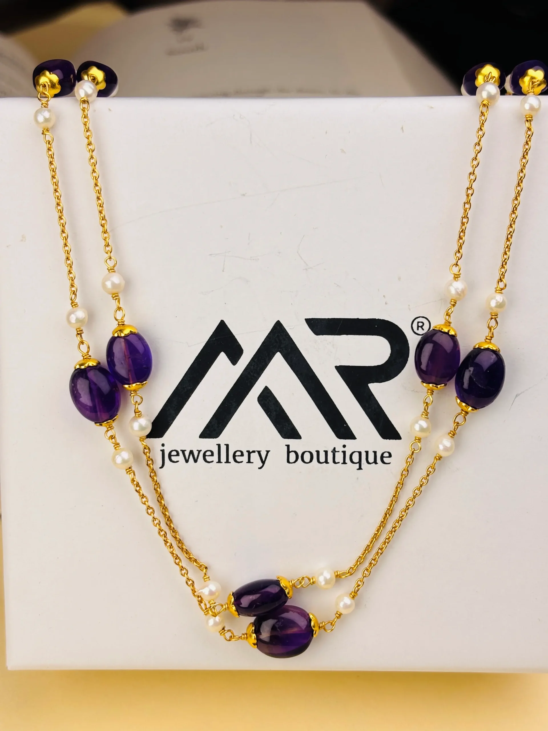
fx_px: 1098
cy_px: 366
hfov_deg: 28.0
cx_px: 274
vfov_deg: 36.8
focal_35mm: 52
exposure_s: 1/2062
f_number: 1.6
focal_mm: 5.96
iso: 32
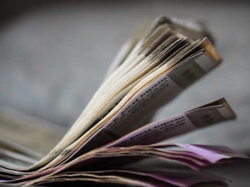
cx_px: 139
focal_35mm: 221
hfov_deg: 9.0
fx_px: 1593
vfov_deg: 6.7
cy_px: 93
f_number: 5.6
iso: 2500
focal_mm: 135
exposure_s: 1/250
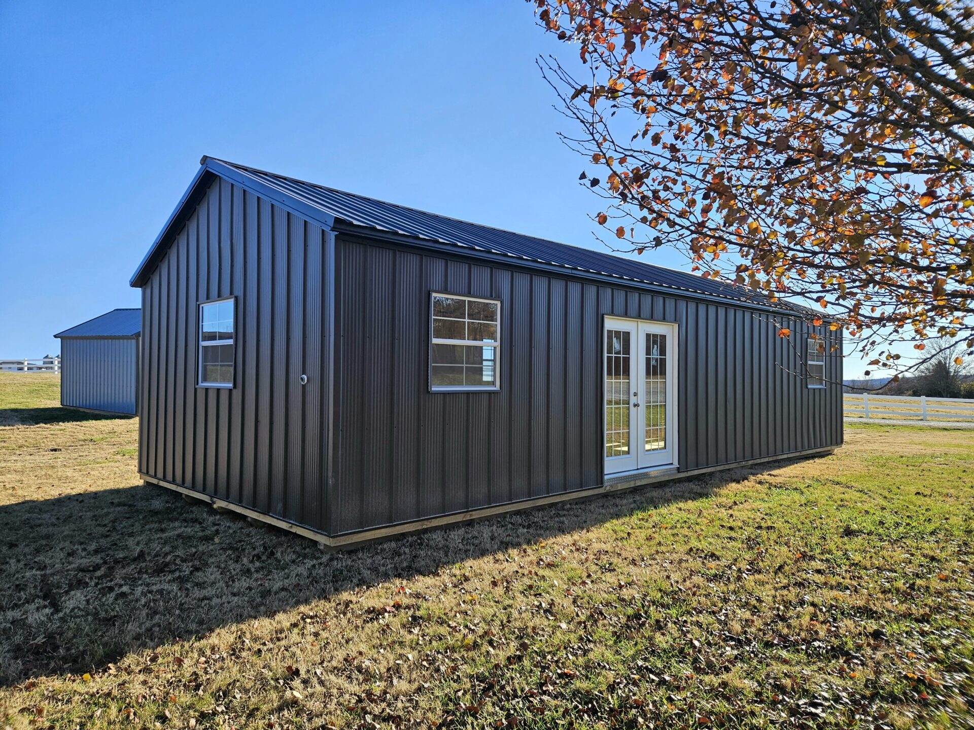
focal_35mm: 23
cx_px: 487
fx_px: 647
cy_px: 365
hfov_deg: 73.9
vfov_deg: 58.9
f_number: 1.8
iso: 40
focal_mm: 5.4
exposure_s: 1/1429
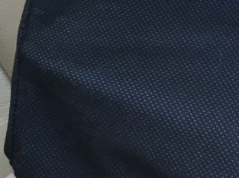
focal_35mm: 95
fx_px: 655
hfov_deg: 19.0
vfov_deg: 14.4
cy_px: -97
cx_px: 319
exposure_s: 1/40
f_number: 2.2
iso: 32
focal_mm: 4.15
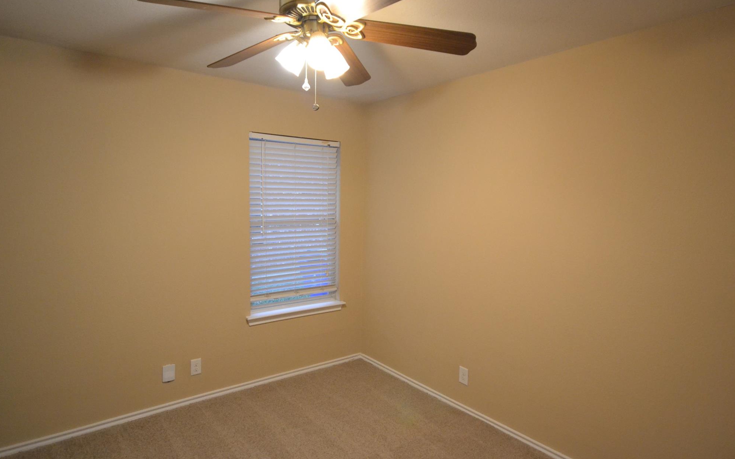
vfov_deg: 58.3
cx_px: 360
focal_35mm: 21
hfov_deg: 83.6
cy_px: 219
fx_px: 411
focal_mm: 13
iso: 2500
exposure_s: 1/60
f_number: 4.5
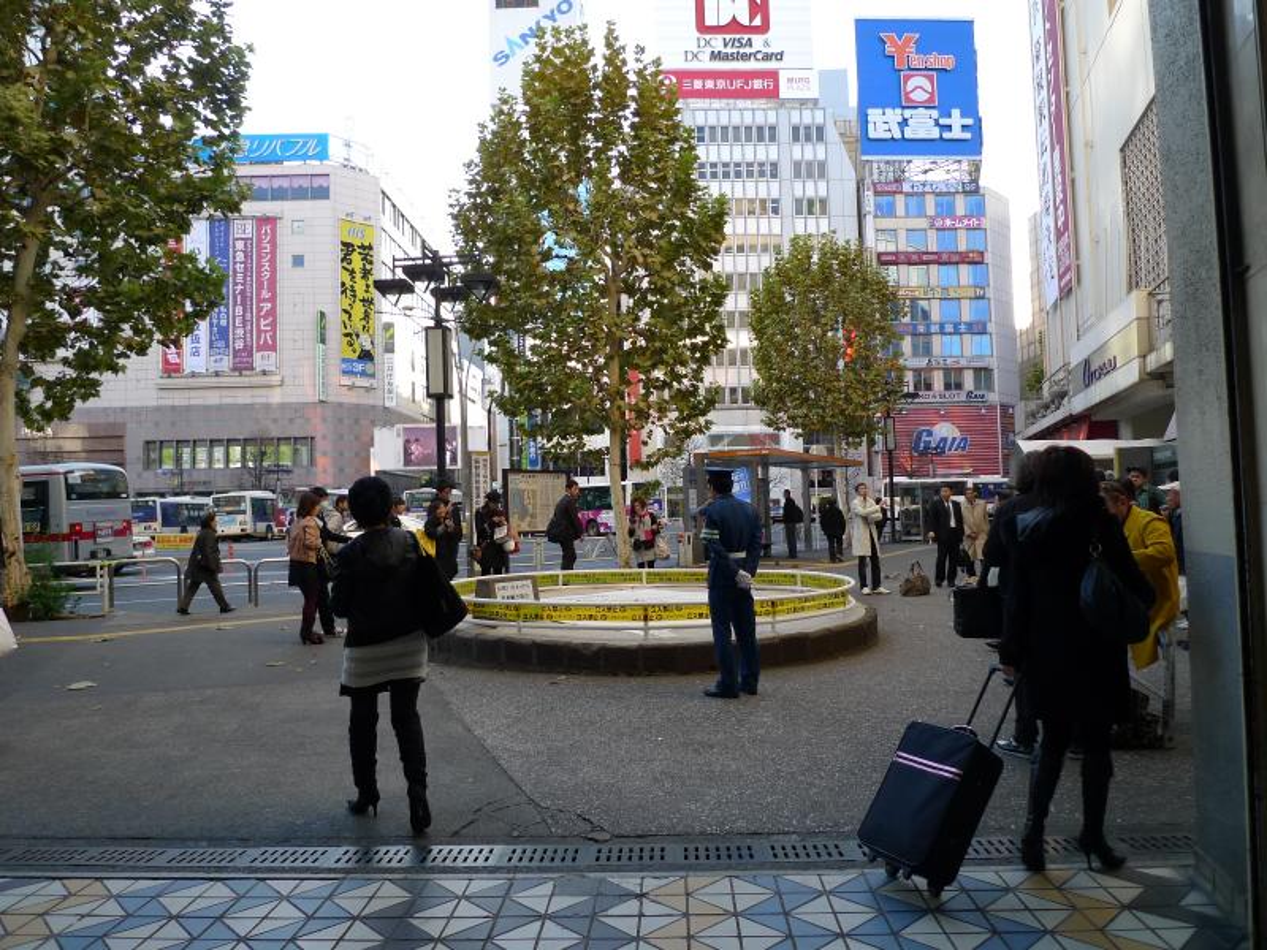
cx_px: 634
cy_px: 475
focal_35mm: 24
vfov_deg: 56.8
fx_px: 878
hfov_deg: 71.6
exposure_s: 1/250
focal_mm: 5.1
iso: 80
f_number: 2
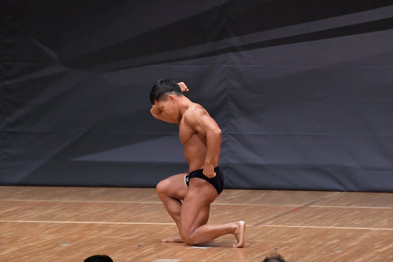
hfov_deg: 6.9
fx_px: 3273
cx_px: 196
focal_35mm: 300
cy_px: 131
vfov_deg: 4.6
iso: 6400
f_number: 5.6
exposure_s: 1/400
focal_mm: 200
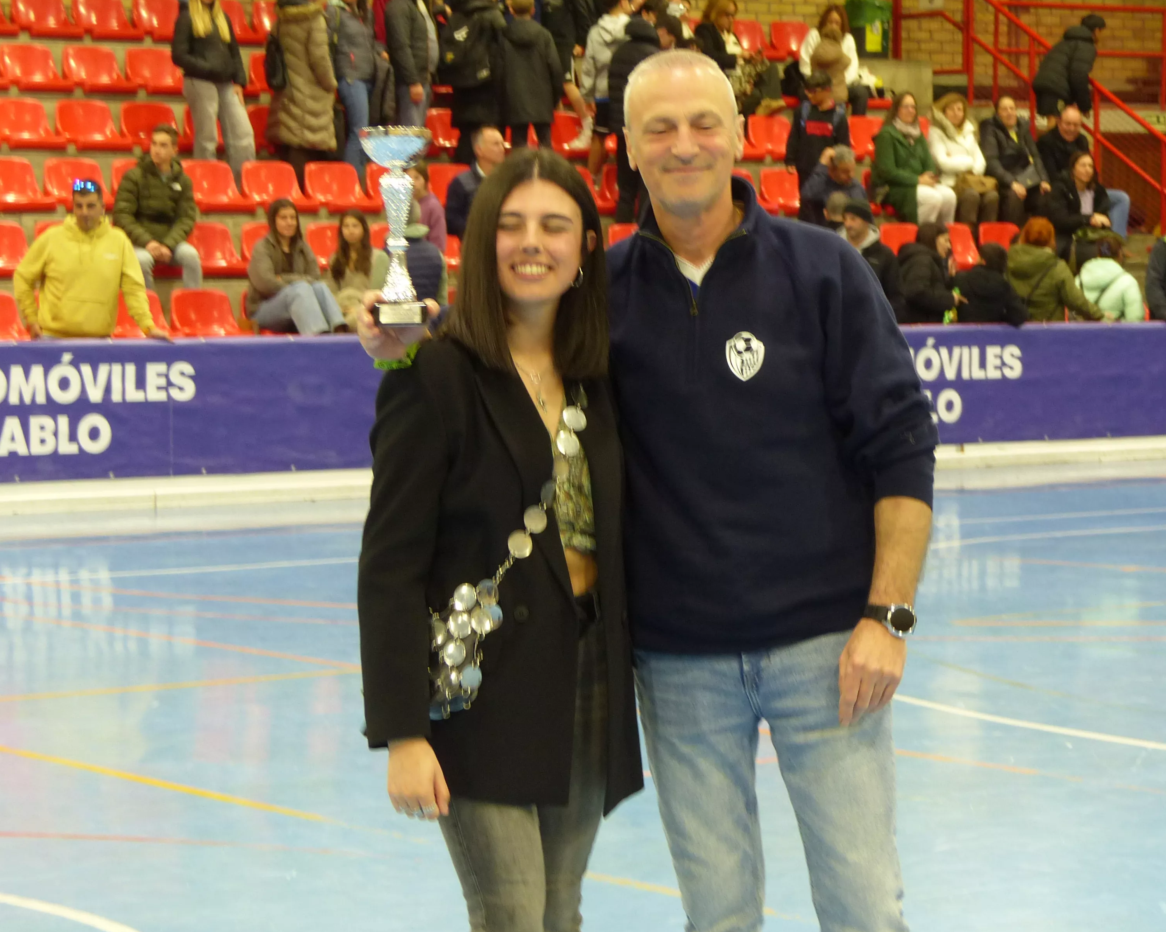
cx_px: 658
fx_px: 3865
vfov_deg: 13.8
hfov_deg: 17.2
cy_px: 505
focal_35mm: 112
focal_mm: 15.5
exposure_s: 1/25
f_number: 2.8
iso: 200
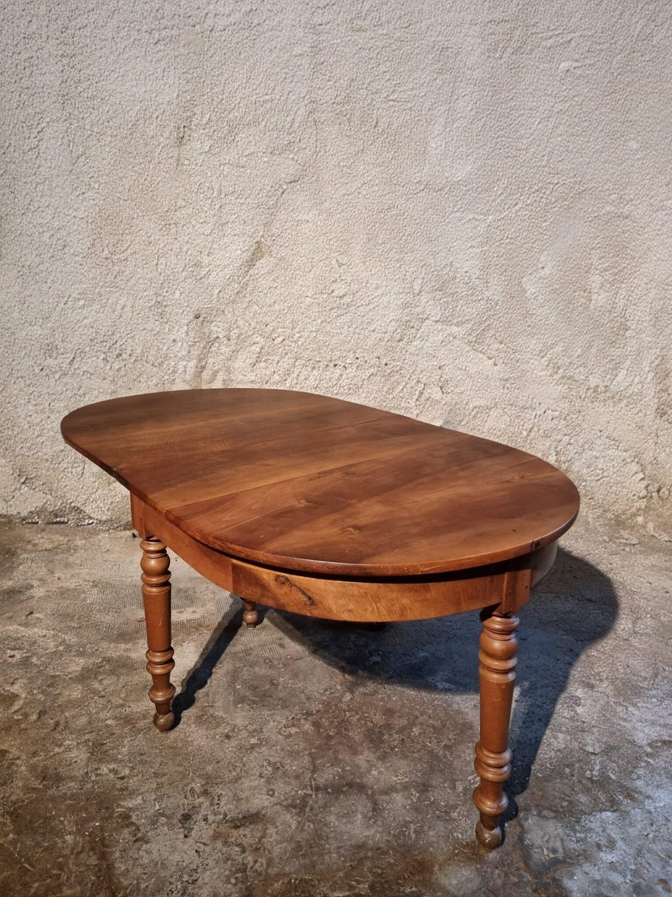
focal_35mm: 24
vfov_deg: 71.6
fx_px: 621
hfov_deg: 56.8
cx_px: 336
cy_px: 448
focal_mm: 6.7
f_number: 1.8
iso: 640
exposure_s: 1/33
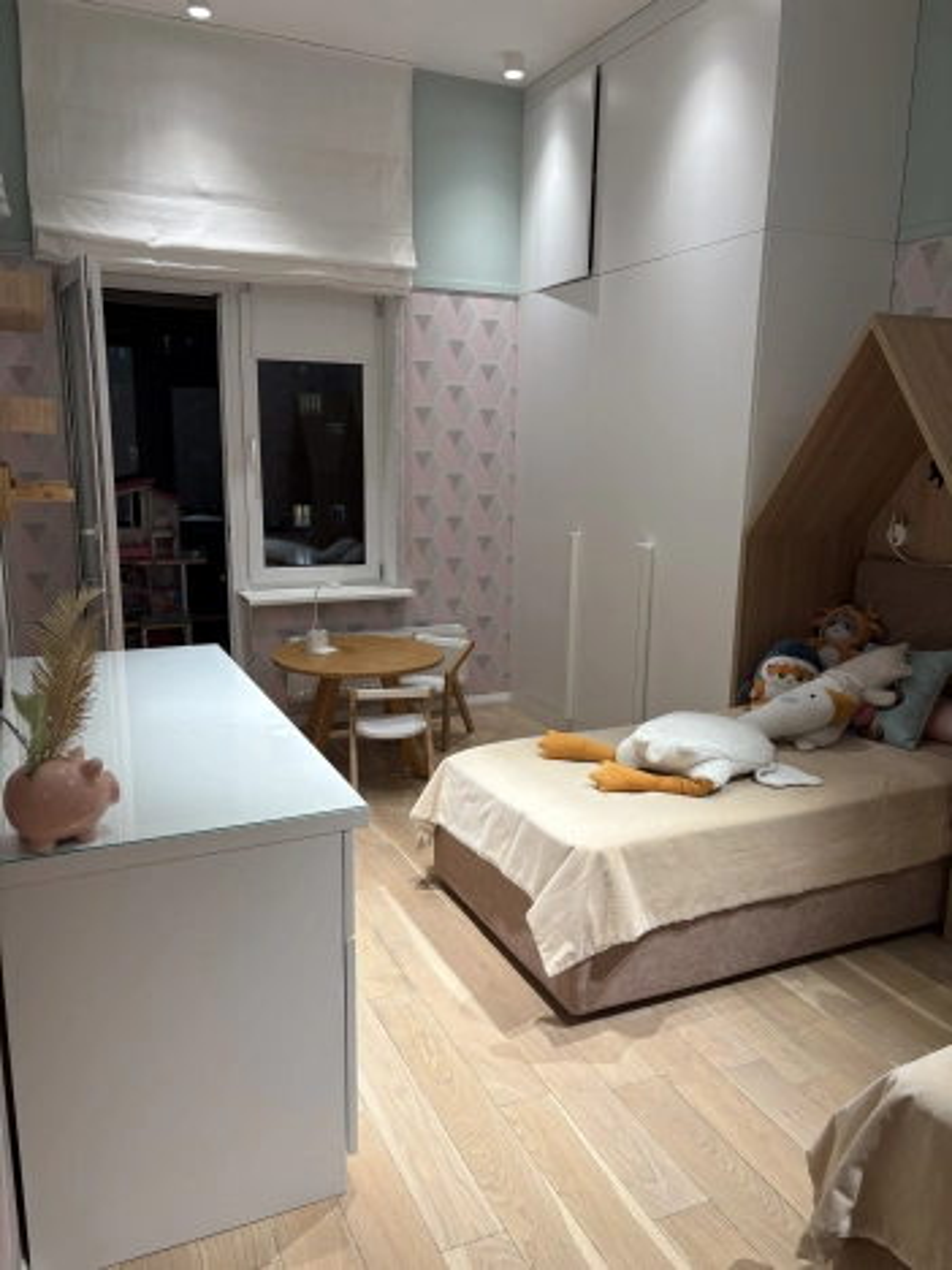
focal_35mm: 26
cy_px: 635
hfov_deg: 53.1
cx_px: 476
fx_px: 953
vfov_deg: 67.3
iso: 50
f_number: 1.6
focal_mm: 5.96
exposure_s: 1/100
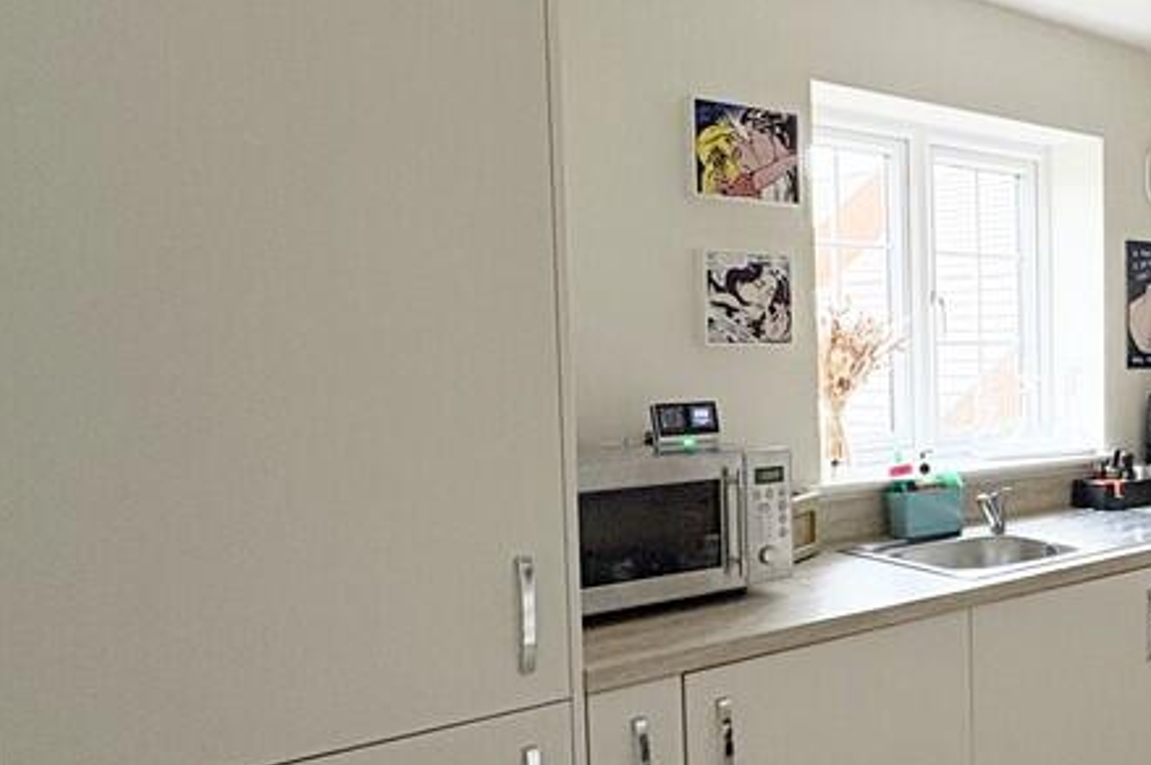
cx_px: 1167
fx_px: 1086
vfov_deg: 38.8
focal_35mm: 34
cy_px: 417
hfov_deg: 46.2
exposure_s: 1/60
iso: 400
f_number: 2.2
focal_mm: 2.22
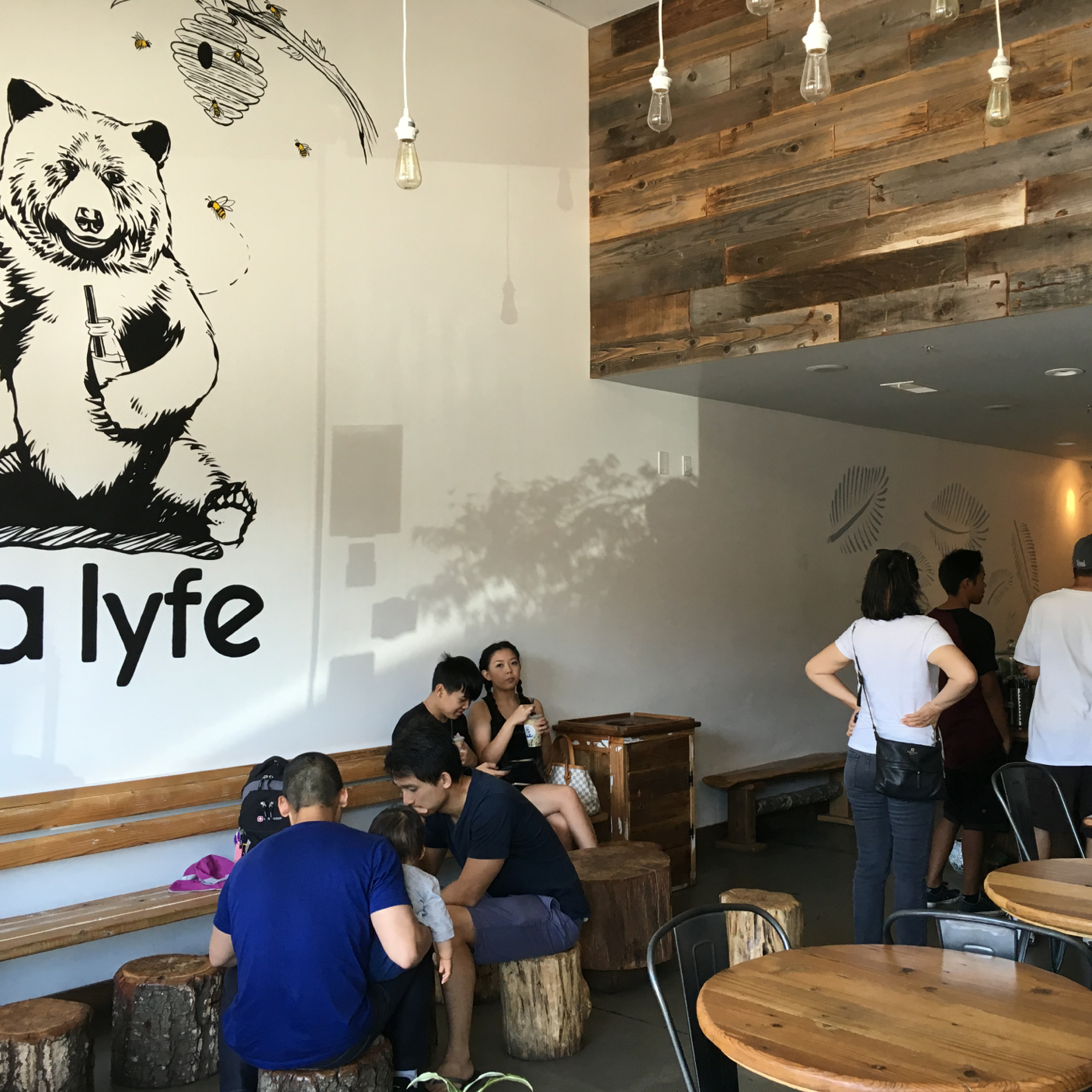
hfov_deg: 47.1
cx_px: 614
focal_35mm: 35
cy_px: 545
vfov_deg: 47.2
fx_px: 1249
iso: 32
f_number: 2.2
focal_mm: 4.15
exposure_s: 1/30
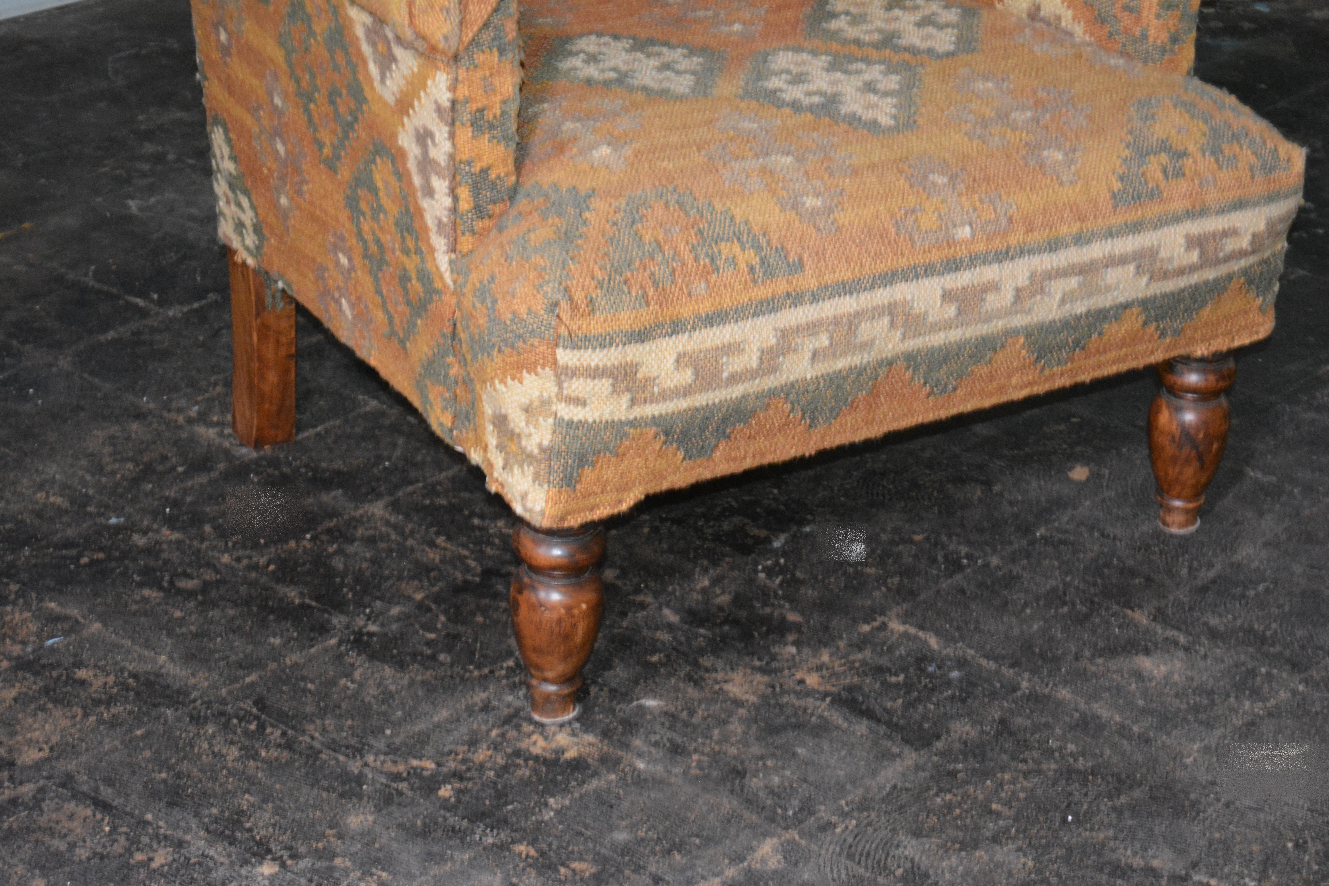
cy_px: 443
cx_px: 664
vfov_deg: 16.6
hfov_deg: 24.6
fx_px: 3045
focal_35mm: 82
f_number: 5.6
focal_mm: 55
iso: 3200
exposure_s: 1/60
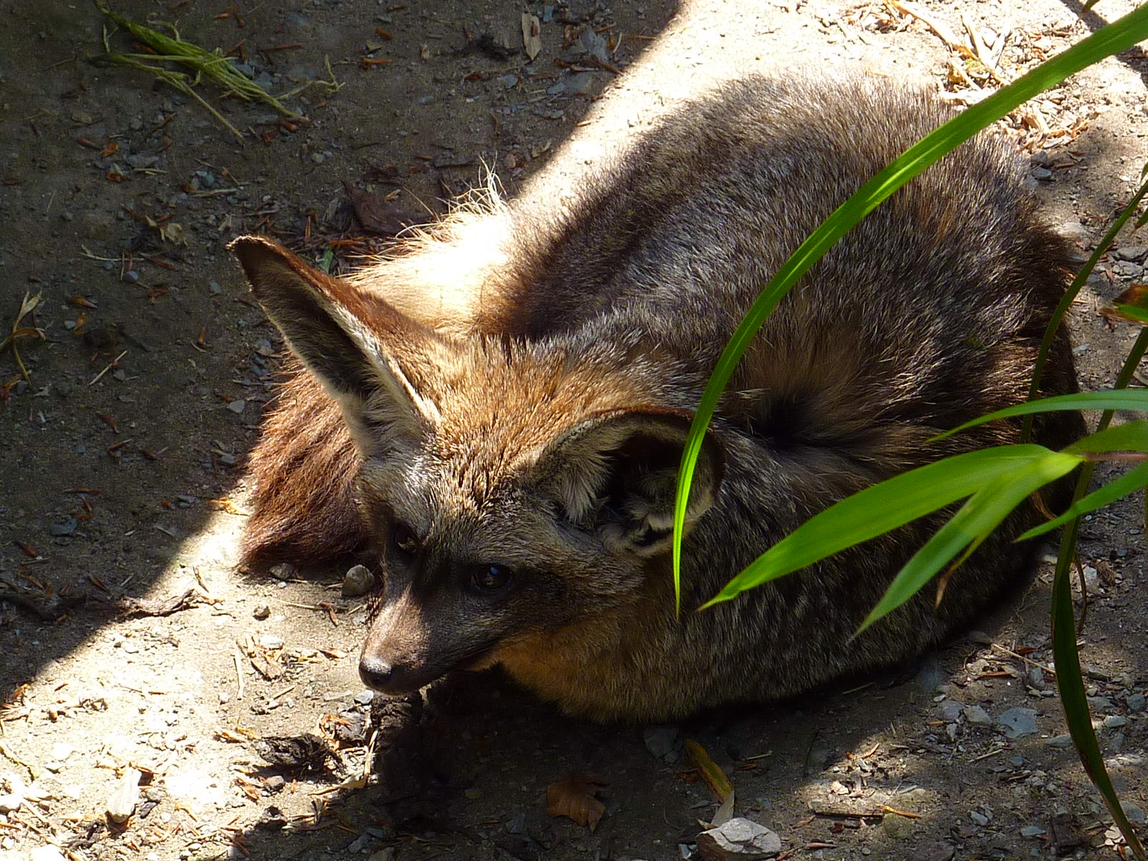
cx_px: 574
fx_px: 5737
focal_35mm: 173
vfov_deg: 8.6
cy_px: 430
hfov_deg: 11.4
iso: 80
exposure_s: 1/100
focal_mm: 15.8
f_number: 4.3
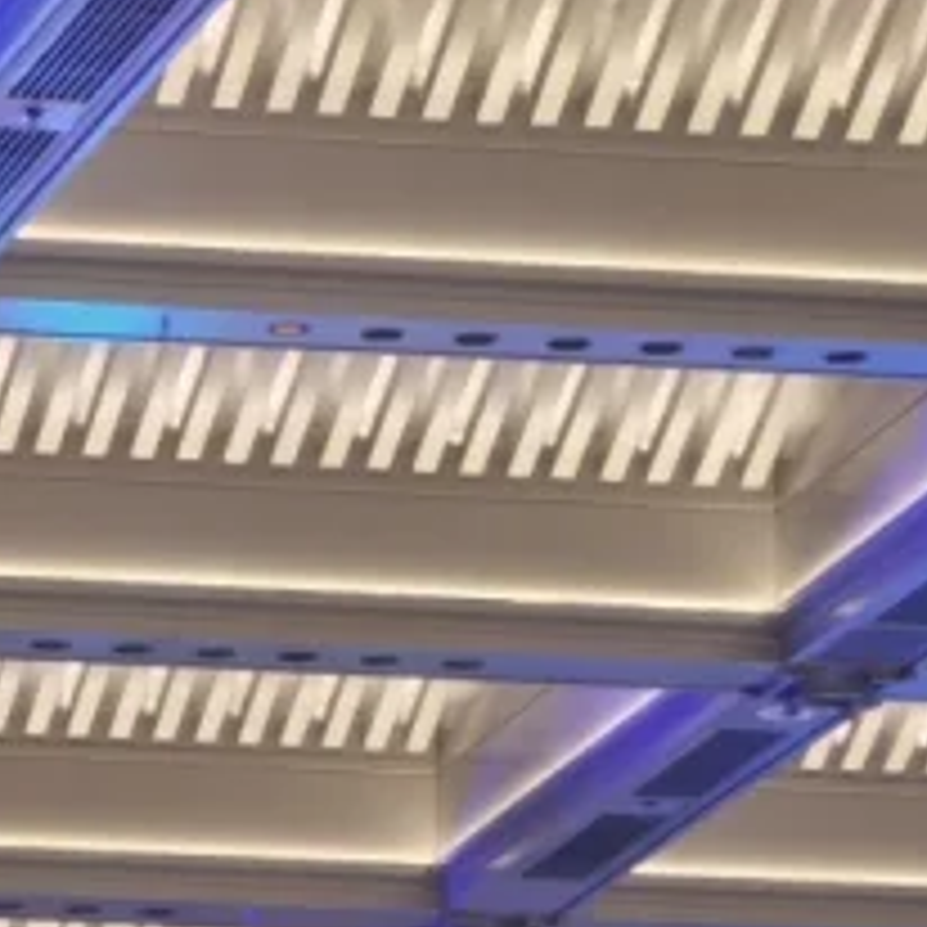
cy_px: 1611
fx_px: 11210
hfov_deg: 4.7
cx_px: -396
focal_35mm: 370
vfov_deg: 4.7
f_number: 2
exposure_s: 1/100
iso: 125
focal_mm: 5.75
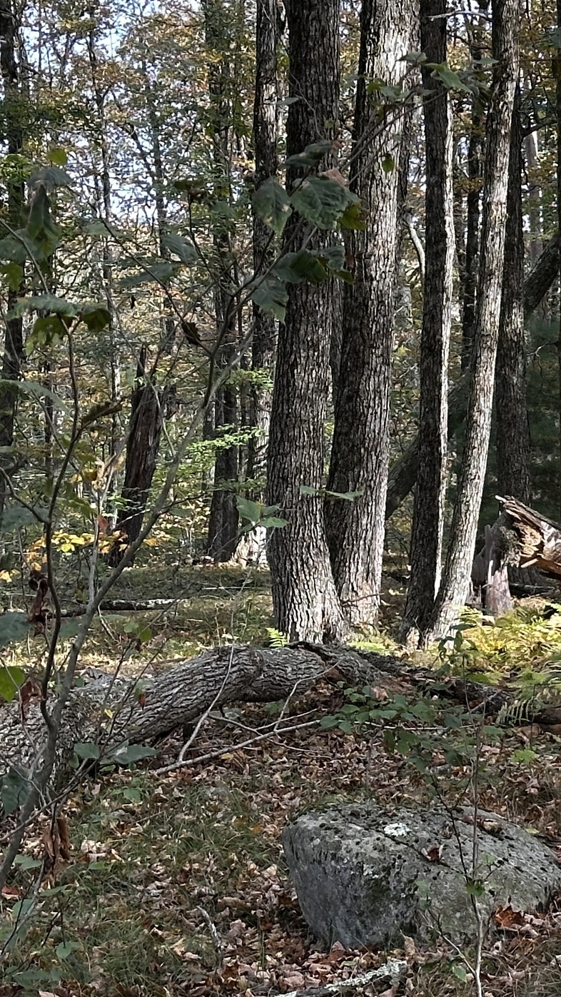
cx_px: 802
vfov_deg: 18.6
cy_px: 465
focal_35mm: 115
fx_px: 3041
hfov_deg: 10.2
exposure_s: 1/238
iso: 64
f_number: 1.78
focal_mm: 6.86
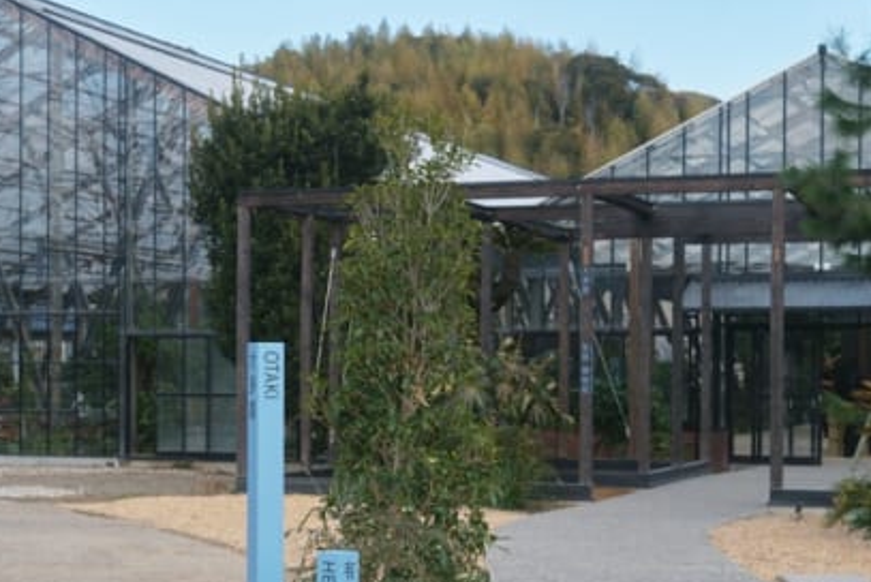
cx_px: 255
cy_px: 412
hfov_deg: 23.5
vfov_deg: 15.9
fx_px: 2082
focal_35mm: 86
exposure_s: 1/250
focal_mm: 50
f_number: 6.3
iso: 100
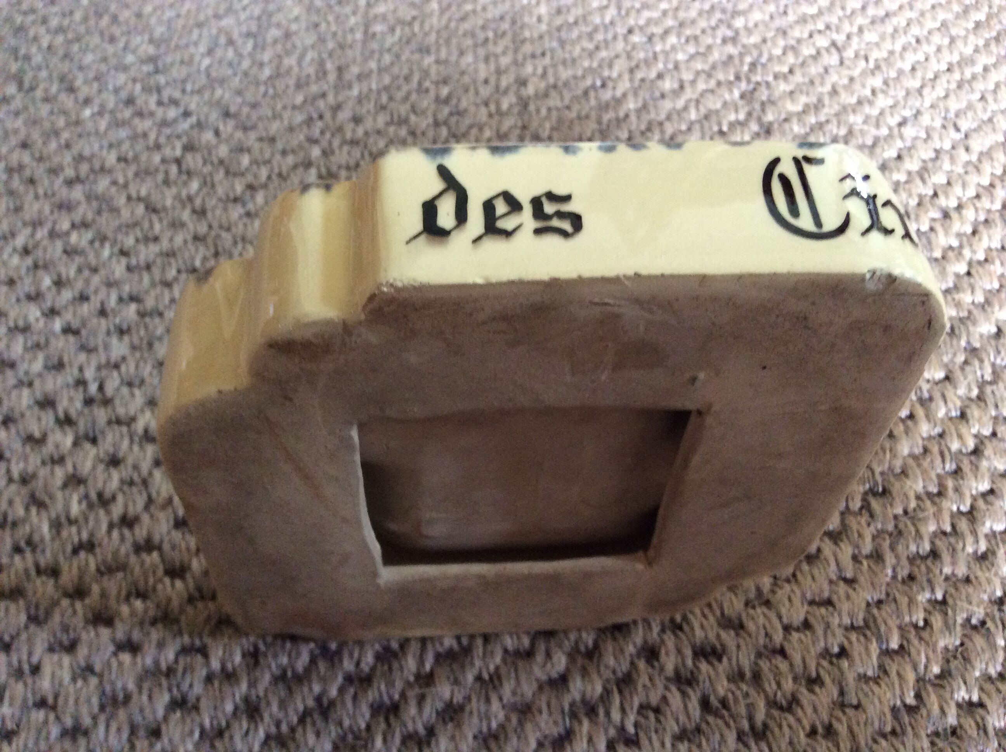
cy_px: 376
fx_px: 929
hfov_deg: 56.9
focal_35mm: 32
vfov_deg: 44.1
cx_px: 503
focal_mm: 3.3
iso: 250
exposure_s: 1/25
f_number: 2.4
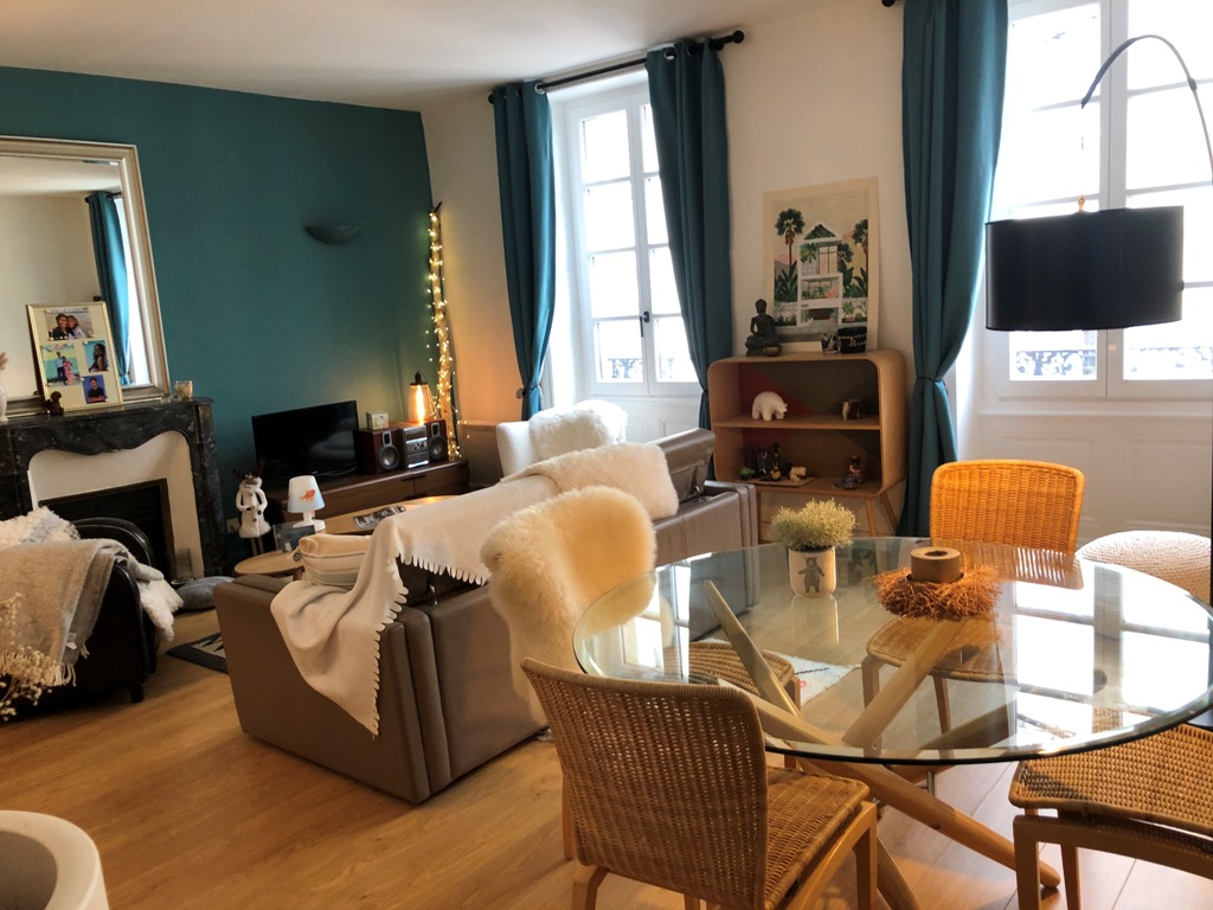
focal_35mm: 28
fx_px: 981
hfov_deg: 63.4
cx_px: 606
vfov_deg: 49.7
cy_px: 455
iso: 40
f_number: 1.8
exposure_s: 1/20
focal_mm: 3.99
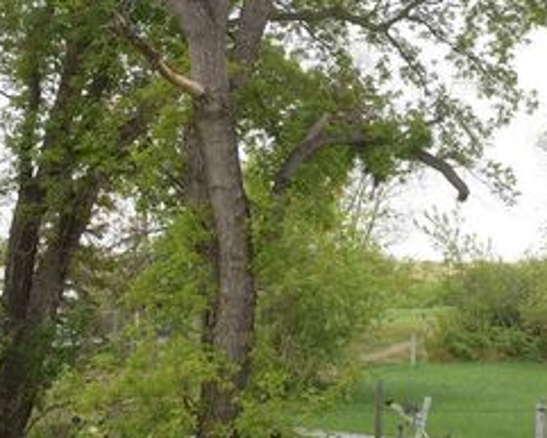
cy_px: 286
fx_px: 1134
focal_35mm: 70
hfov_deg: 25.8
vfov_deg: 21.8
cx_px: 540
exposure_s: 1/800
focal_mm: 24
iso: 400
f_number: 5.6
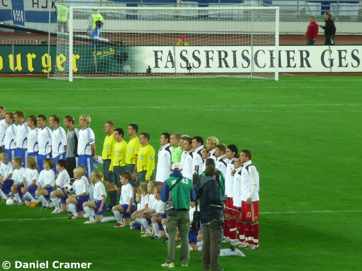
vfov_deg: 3.9
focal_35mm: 386
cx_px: 181
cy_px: 136
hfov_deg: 5.1
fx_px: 4037
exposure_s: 1/40
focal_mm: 46
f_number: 4.9
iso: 200
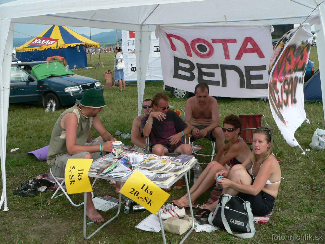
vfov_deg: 39.7
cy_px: 122
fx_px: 338
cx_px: 162
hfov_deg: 51.4
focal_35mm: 36
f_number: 2.8
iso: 100
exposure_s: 1/1000
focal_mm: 6
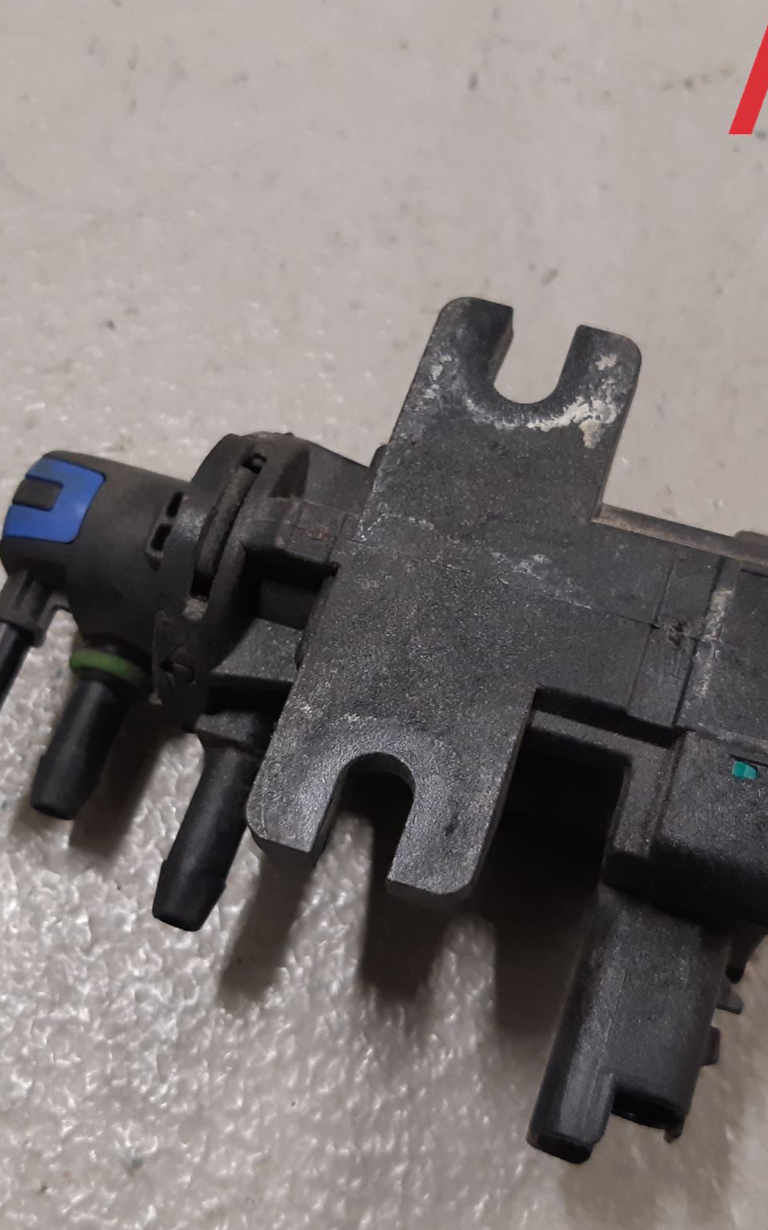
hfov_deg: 34.4
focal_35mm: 37
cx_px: 398
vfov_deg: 52.8
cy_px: 618
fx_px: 1239
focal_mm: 3.93
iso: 160
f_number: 1.7
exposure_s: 1/50
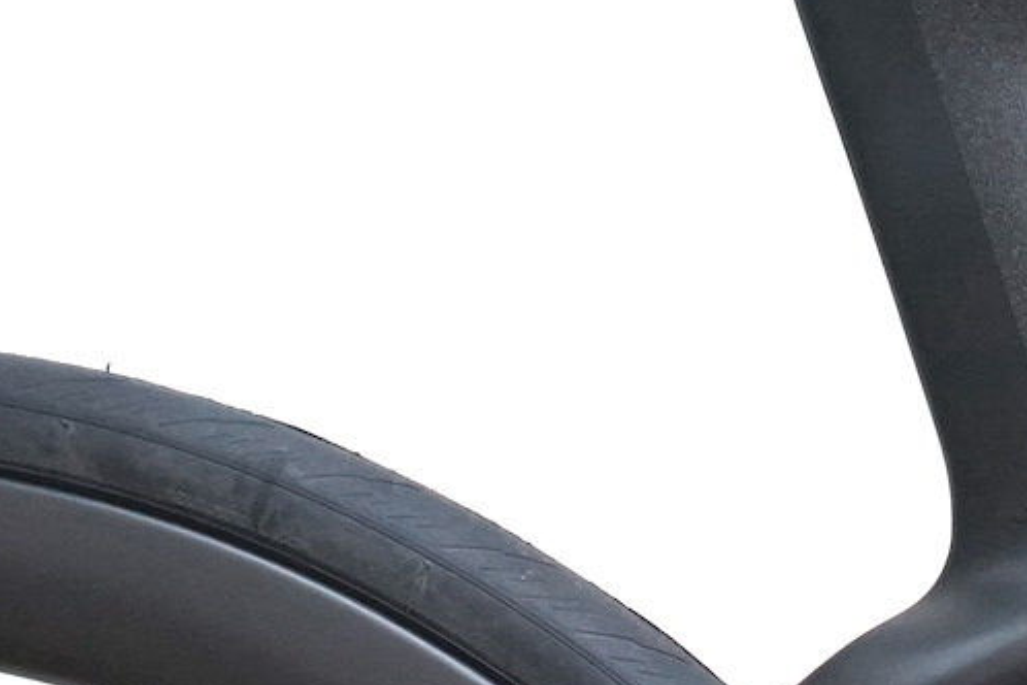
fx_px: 4279
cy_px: 1431
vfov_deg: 8.6
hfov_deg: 13.6
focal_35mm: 150
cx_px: 744
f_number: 4.5
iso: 2000
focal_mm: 34
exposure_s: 1/160
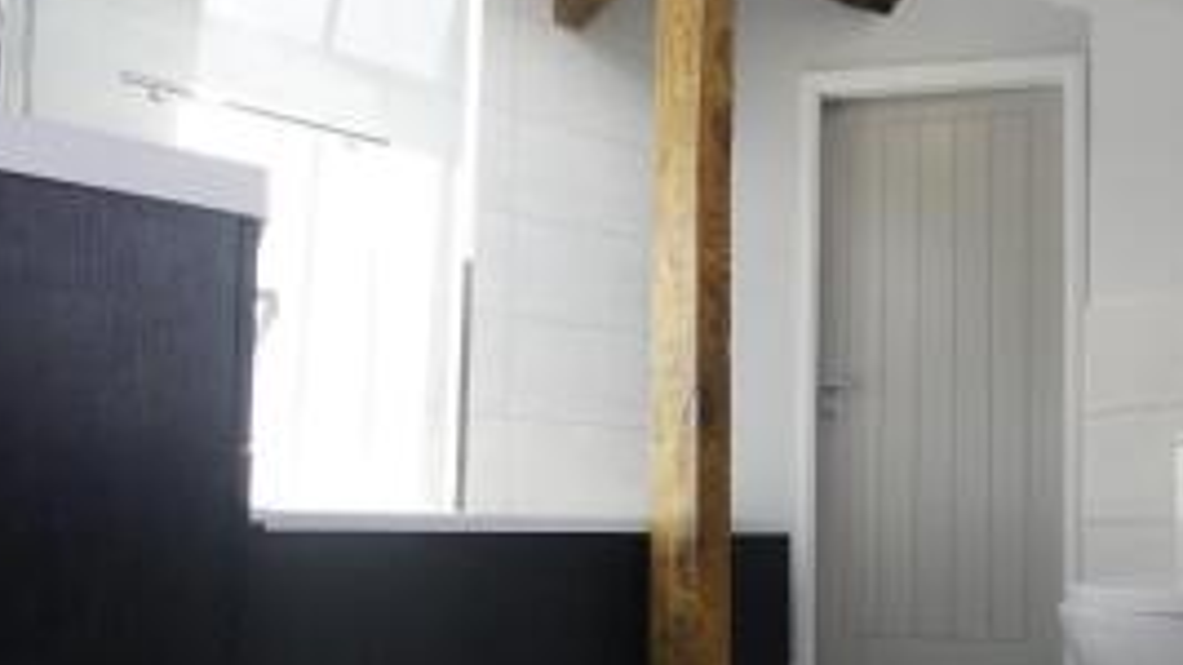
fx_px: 878
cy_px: 490
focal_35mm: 28
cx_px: 842
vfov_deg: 40.4
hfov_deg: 65.0
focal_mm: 10
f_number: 6.3
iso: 800
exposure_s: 1/320
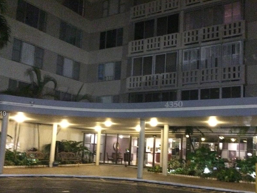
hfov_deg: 47.7
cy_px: 114
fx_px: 289
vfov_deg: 36.7
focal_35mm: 39
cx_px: 146
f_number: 2.2
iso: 1250
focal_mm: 4.15
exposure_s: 1/16
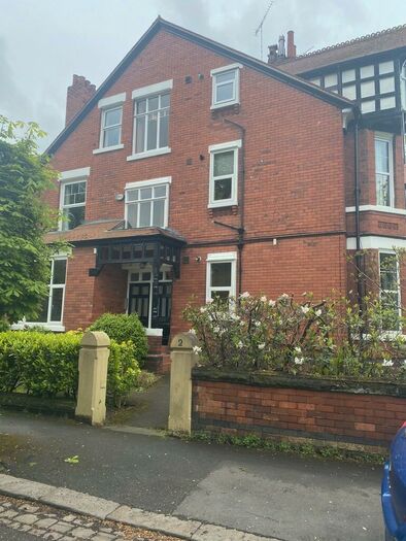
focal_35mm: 26
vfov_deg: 67.3
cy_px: 270
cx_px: 203
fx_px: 406
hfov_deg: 53.1
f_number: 1.8
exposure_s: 1/762
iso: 32
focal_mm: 4.25
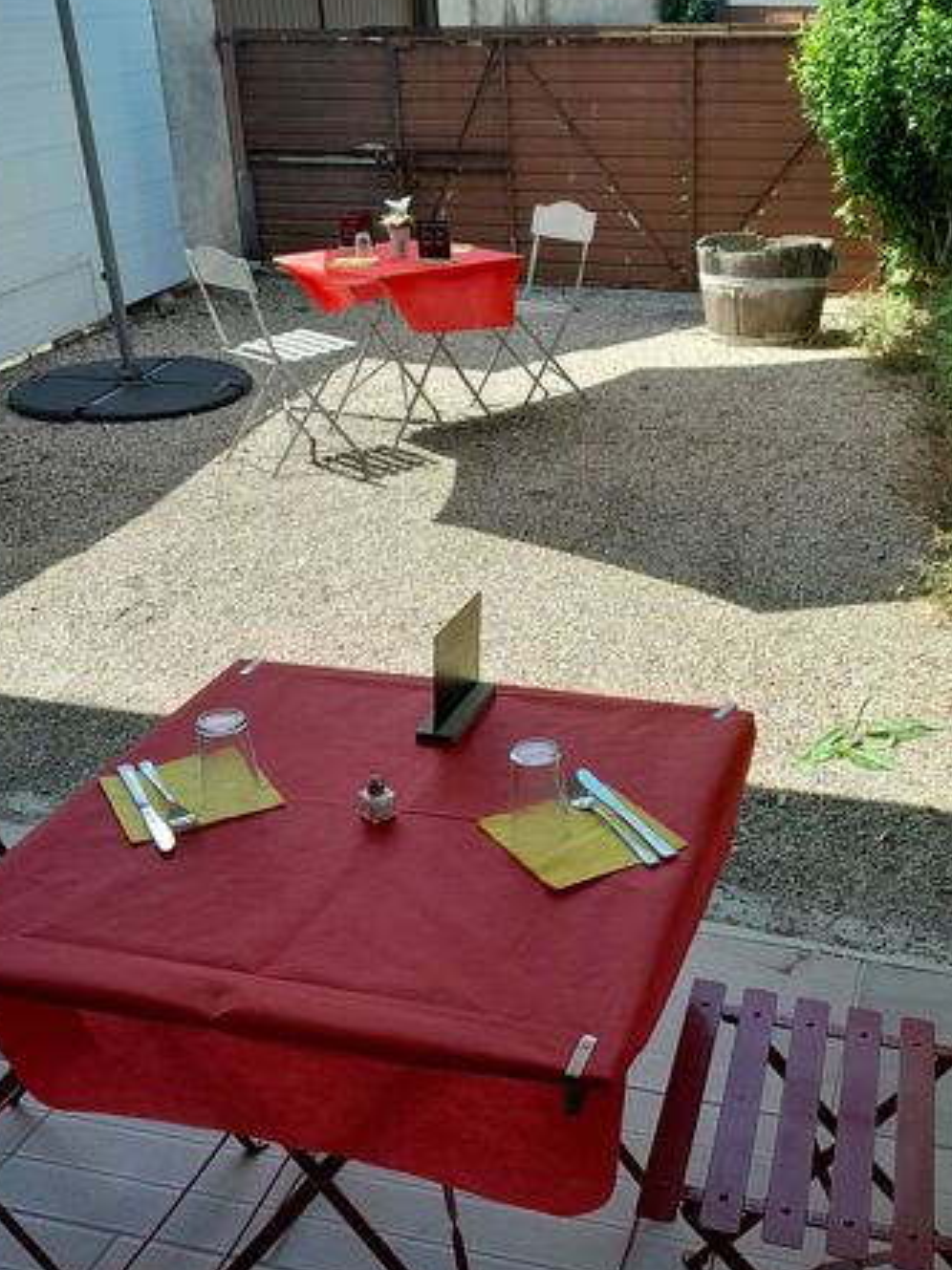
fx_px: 1431
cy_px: 665
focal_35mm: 39
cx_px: 599
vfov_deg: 47.9
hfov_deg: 36.6
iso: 40
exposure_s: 1/186
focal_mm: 4
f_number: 1.8
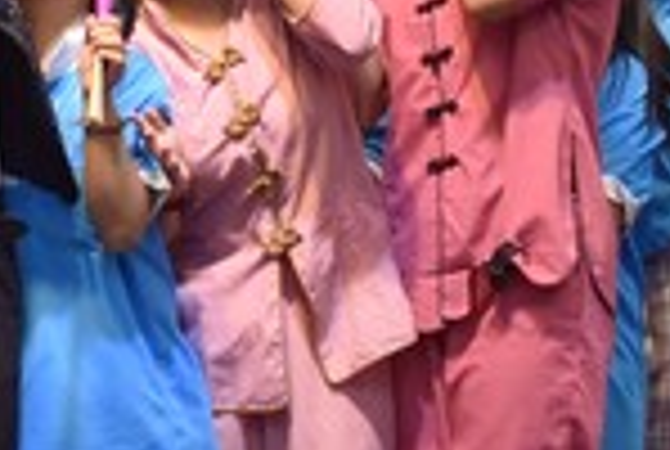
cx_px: -270
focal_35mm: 218
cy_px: -140
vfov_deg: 6.3
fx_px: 4065
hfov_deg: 9.2
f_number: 5
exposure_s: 1/125
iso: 2000
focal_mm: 50
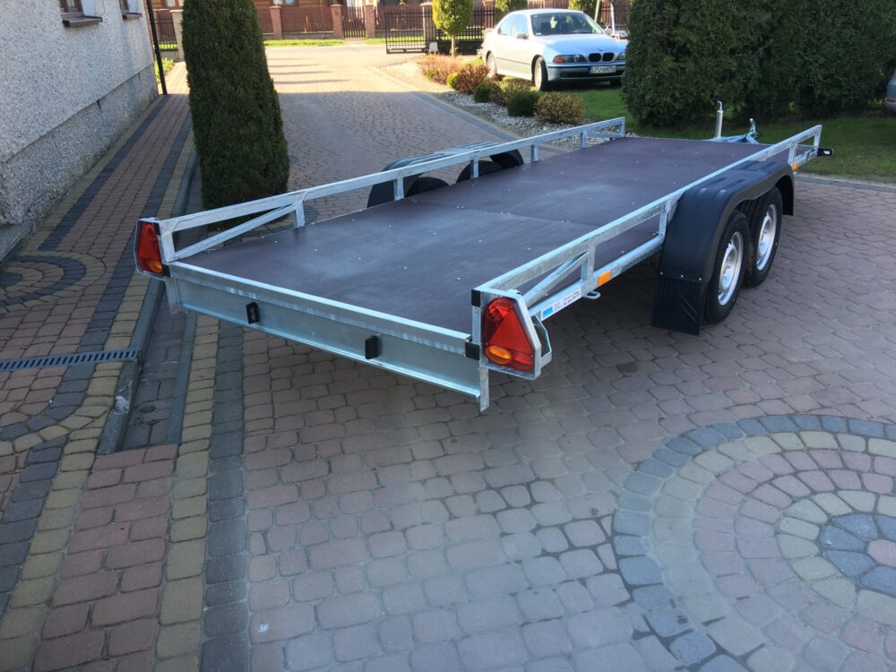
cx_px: 448
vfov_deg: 48.2
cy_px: 336
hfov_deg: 61.7
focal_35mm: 29
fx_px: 751
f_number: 2.2
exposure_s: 1/162
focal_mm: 4.15
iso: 25
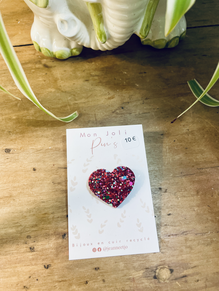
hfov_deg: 53.1
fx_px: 219
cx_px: 110
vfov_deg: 67.3
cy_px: 146
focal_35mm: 26
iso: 80
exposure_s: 1/100
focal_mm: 4.2
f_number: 1.6
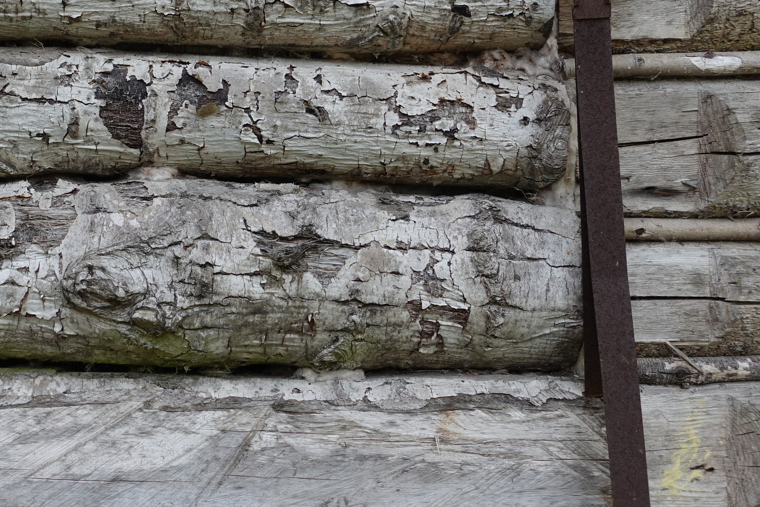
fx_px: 1330
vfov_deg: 21.3
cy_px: 101
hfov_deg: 30.8
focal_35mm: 63
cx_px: 108
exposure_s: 1/160
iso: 125
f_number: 4
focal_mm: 12.35
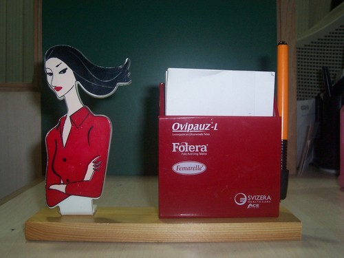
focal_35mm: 37
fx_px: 368
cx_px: 172
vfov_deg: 38.7
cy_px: 129
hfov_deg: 50.1
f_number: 2.8
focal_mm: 5.6
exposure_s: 1/60
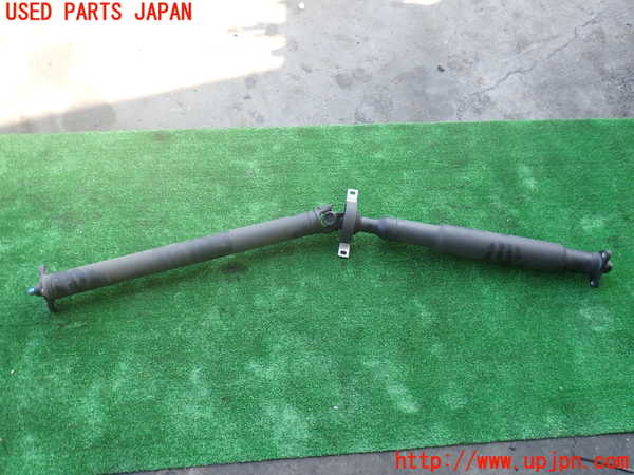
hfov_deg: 60.0
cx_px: 317
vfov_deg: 46.8
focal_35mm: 30
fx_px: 549
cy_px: 238
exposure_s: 1/125
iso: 160
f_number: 2.3
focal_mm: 5.4
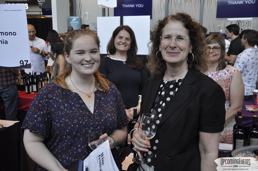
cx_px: 129
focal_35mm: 42
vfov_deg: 31.8
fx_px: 301
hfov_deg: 46.5
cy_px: 86
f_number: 5
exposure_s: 1/60
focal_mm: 28
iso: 400
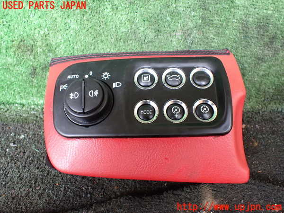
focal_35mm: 30
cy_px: 106
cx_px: 142
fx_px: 246
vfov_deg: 46.8
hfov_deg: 60.0
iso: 800
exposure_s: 1/50
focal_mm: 5.4
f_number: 2.3
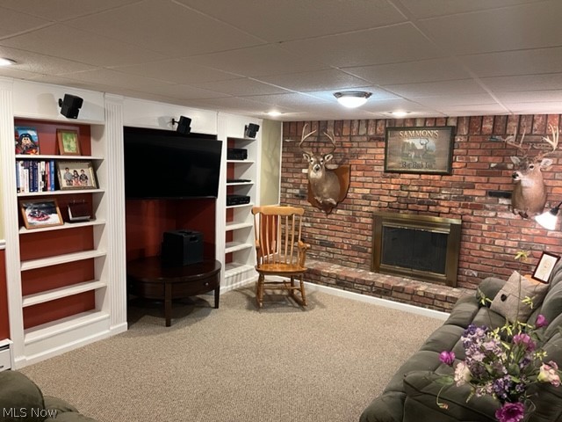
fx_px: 422
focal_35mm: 26
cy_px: 211
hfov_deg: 67.3
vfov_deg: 53.1
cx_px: 281
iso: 320
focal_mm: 5.1
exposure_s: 1/60
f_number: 1.6
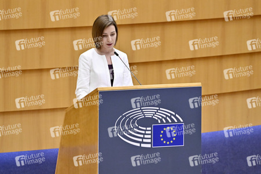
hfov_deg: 4.7
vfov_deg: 3.1
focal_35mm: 440
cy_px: 87
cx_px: 130
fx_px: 3188
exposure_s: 1/400
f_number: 6
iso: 5000
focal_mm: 440
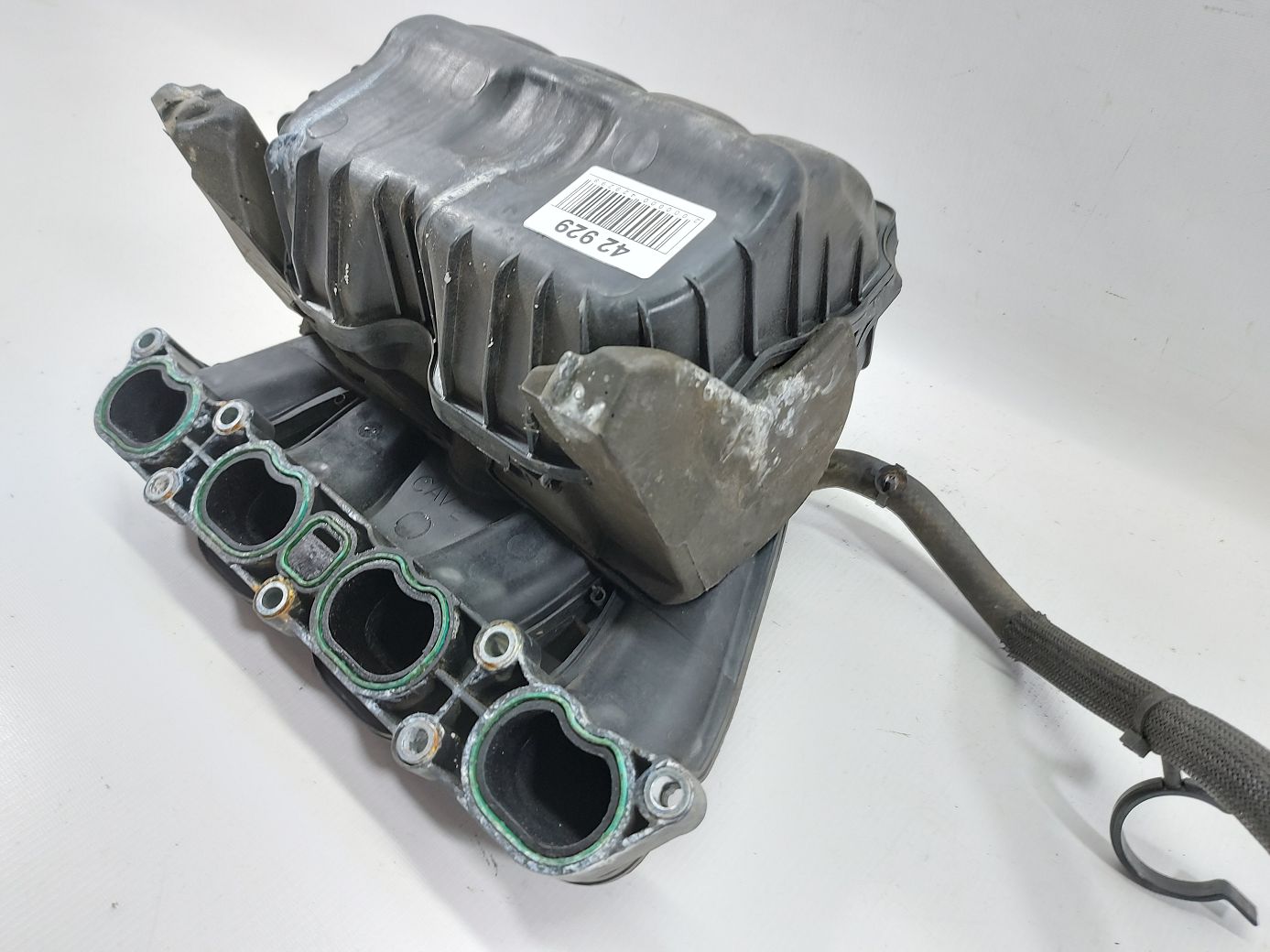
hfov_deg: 71.6
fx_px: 880
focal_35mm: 24
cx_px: 635
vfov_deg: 56.8
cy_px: 476
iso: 125
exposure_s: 1/50
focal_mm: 5.23
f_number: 1.8
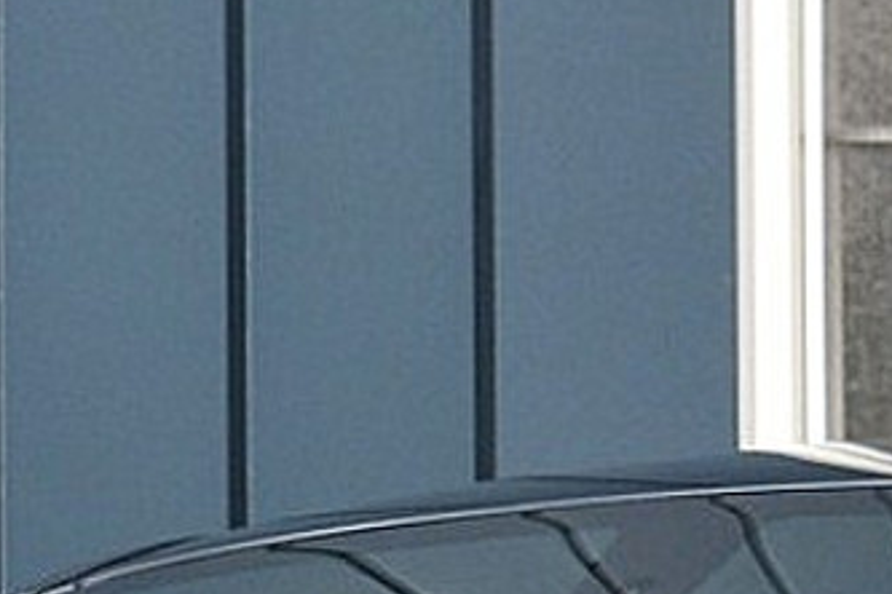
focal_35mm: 303
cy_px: 1290
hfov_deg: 6.8
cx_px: 155
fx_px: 7504
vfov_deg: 4.5
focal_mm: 35
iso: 400
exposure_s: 1/320
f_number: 10
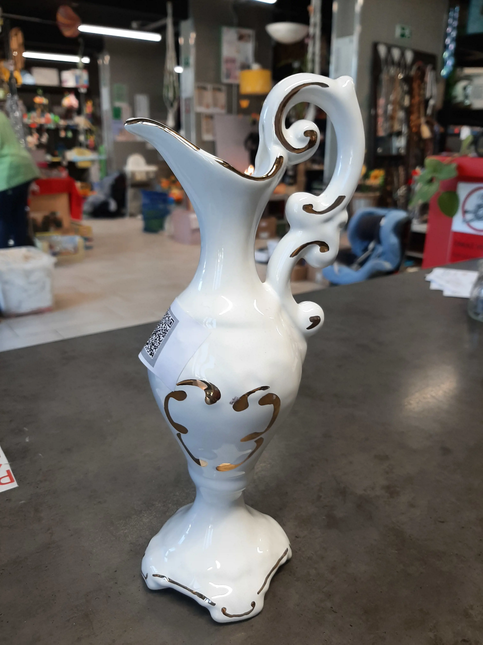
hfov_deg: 53.1
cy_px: 322
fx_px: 484
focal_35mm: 26
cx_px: 242
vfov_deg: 67.3
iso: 50
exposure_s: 1/50
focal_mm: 3.93
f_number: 1.7
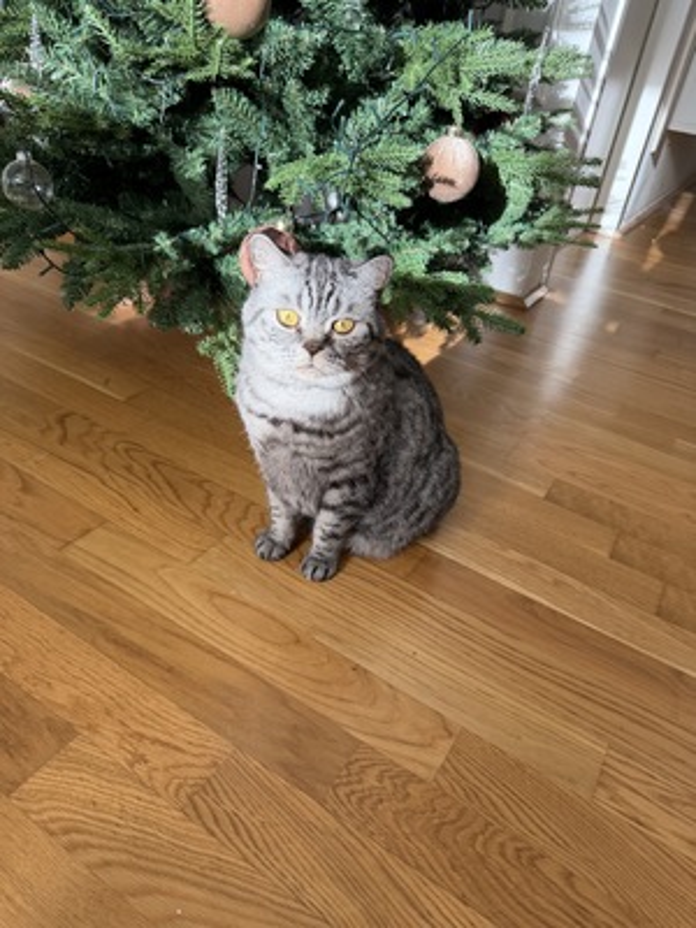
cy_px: 464
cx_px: 348
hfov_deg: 56.8
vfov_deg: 71.6
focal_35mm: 24
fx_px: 643
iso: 160
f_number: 1.78
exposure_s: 1/145
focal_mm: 6.76
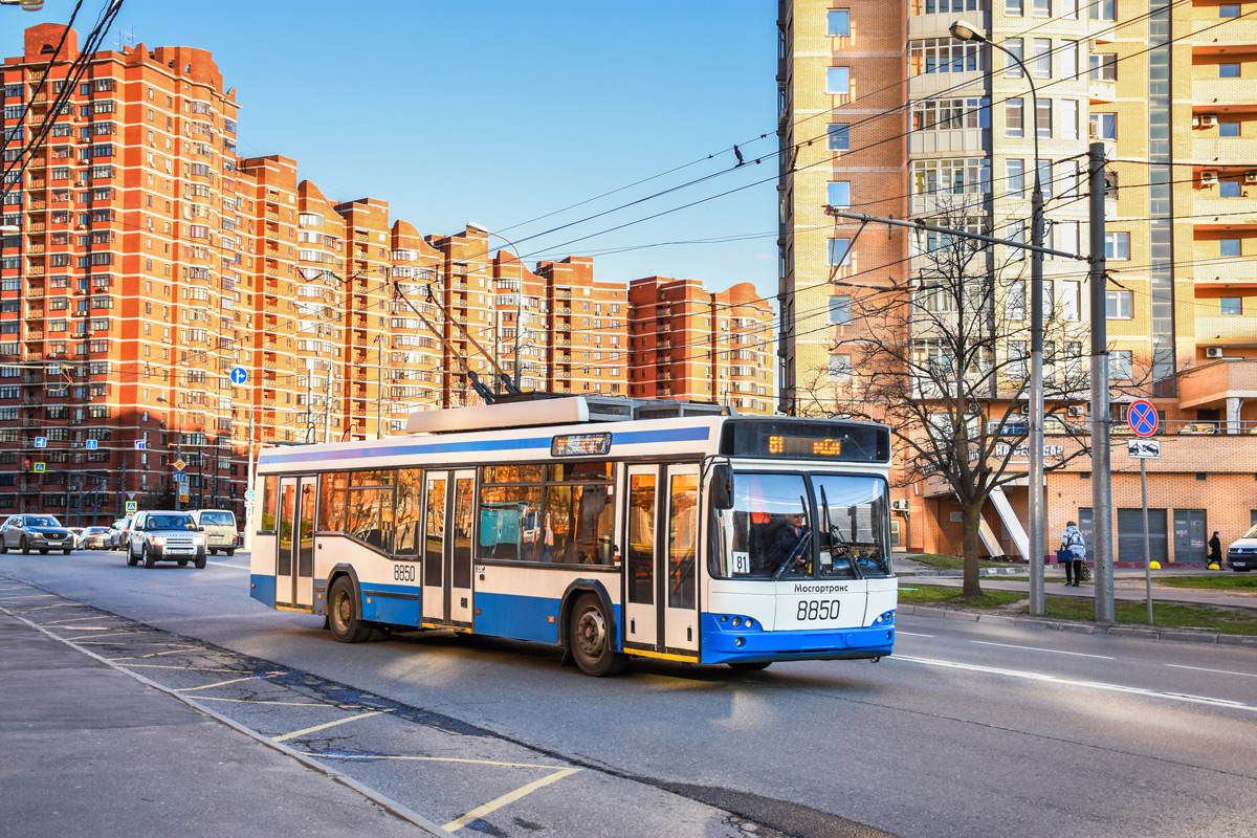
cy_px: 419
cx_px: 628
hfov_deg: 41.1
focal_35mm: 48
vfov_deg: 28.1
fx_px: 1676
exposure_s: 1/500
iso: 400
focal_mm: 32
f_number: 5.6
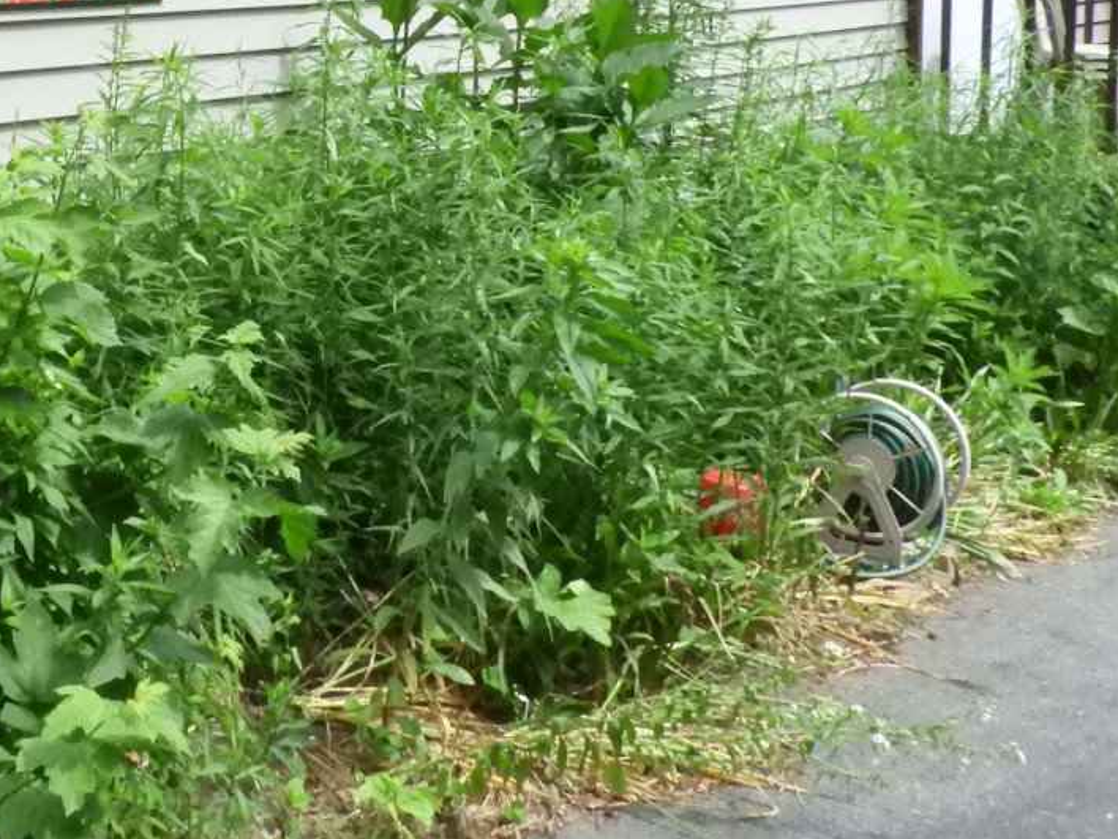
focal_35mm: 61
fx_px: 1970
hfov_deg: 30.0
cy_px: 54
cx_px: 62
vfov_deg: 23.3
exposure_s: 1/1600
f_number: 8
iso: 1600
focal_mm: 5.4
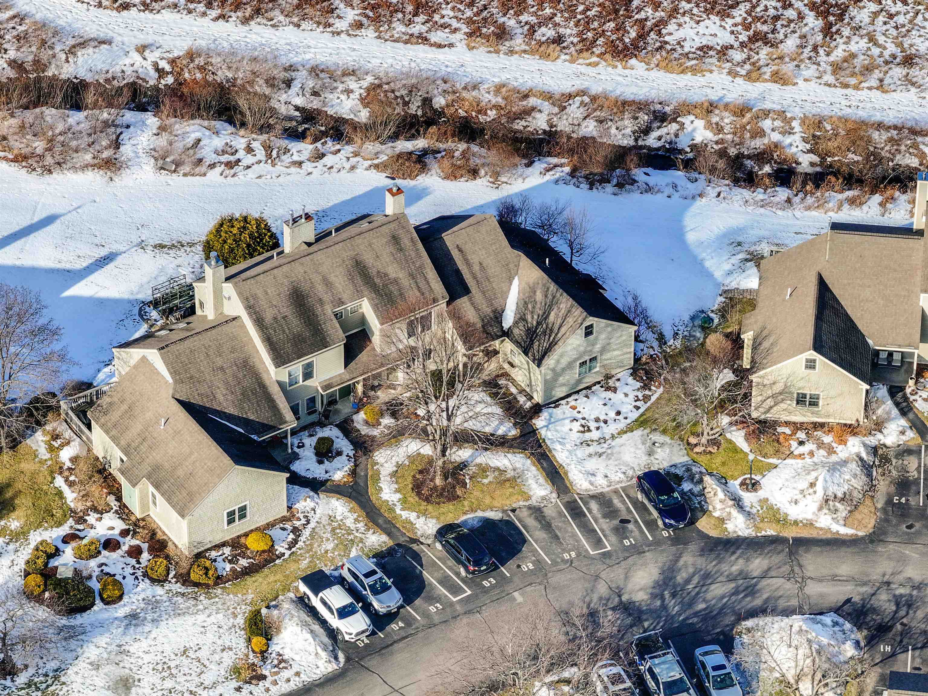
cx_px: 464
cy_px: 348
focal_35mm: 166
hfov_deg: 11.9
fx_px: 4450
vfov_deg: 8.9
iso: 100
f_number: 3.4
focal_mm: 30.71
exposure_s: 1/500
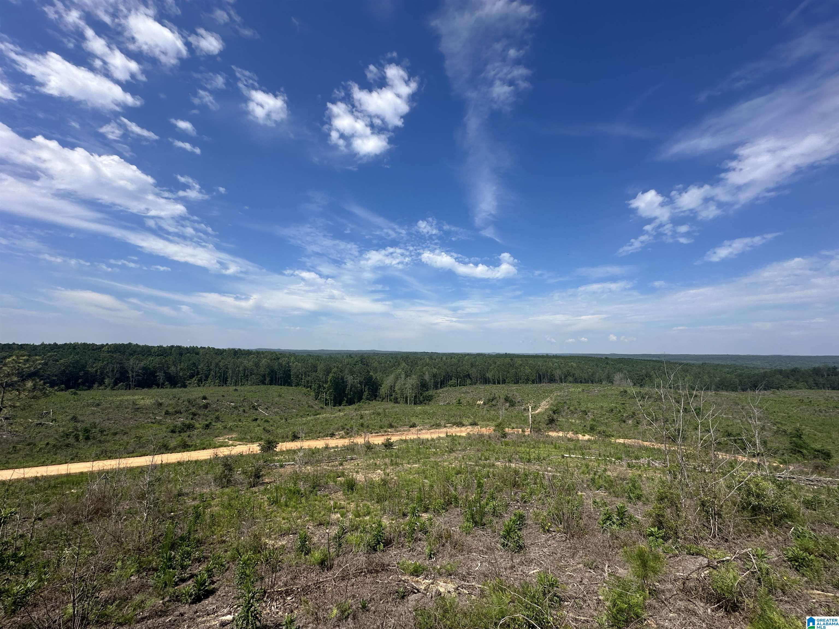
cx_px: 420
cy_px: 314
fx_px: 339
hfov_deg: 102.1
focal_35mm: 14
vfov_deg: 85.7
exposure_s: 1/2681
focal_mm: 2.22
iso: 40
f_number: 2.2
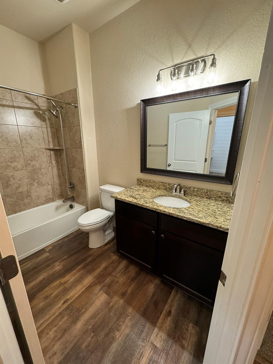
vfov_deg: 102.1
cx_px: 136
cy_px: 182
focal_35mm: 14
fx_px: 147
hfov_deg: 85.7
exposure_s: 1/60
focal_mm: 2.22
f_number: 2.2
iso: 320
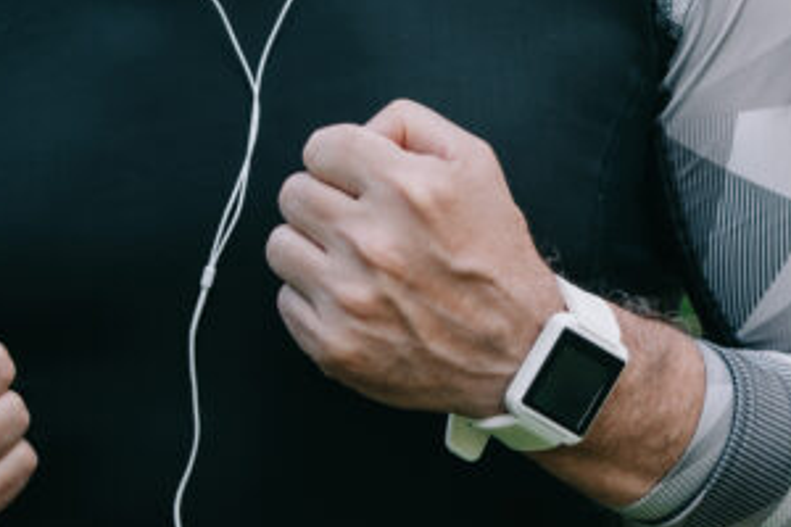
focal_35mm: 396
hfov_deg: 5.2
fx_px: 8700
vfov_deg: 3.5
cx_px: 535
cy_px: -78
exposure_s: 1/400
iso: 100
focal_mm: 116
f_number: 2.8
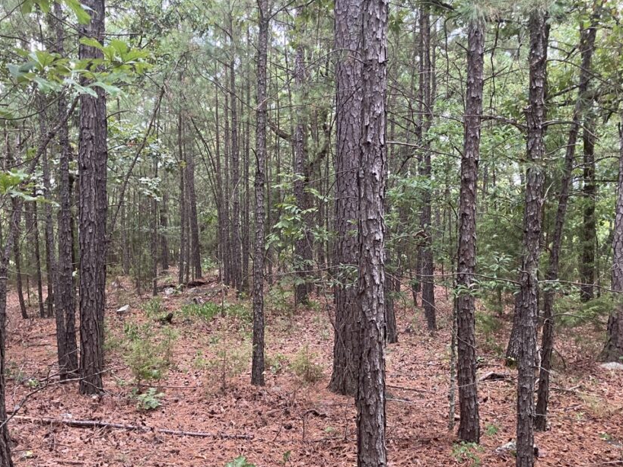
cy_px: 268
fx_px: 630
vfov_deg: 40.6
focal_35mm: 35
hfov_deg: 52.6
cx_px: 315
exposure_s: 1/60
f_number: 1.8
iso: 80
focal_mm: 3.99
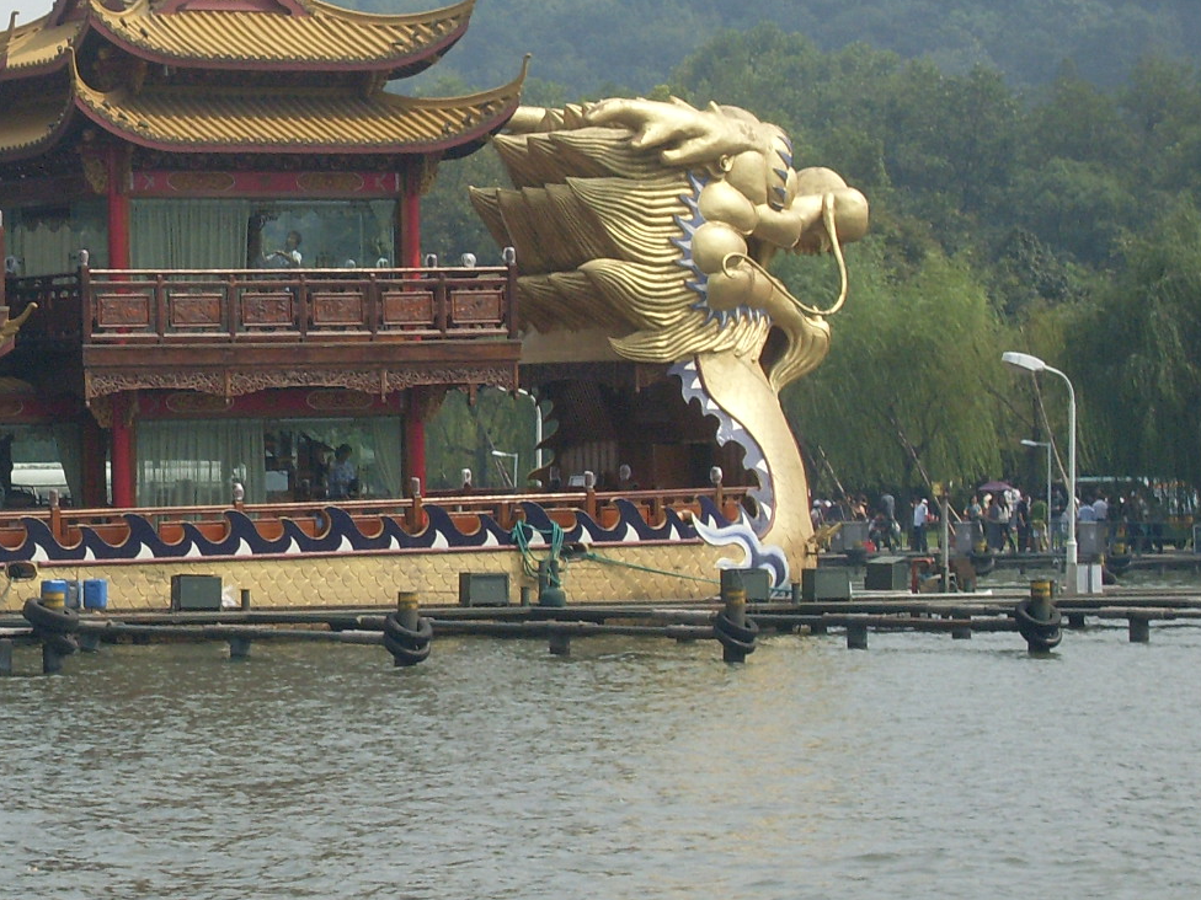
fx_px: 5898
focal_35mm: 170
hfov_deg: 11.5
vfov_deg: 8.7
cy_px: 439
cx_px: -5
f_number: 11.3
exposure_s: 1/125
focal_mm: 13.5
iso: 80
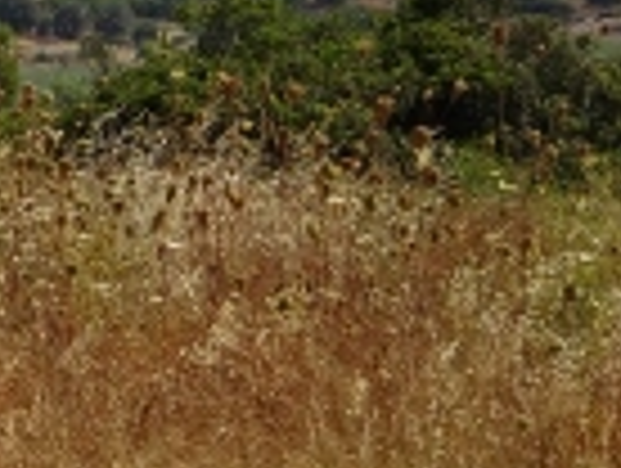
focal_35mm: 295
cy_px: 86
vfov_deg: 5.1
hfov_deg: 6.6
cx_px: -252
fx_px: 5301
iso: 80
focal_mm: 17.49
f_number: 5
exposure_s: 1/500
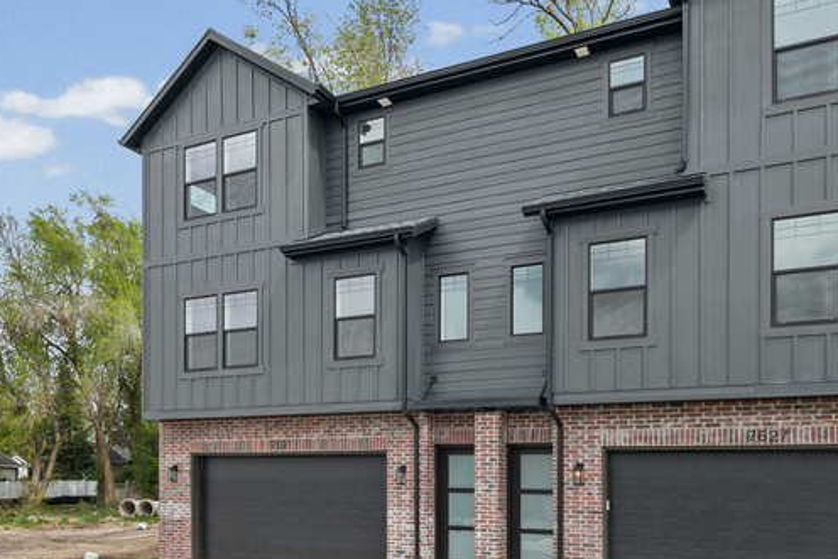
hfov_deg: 57.2
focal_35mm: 33
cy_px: 424
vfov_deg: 38.9
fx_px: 768
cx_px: 434
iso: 250
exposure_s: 1/100
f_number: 9
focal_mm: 16
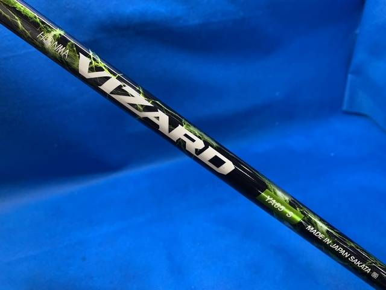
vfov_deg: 53.1
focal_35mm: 26
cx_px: 193
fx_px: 290
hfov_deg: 67.3
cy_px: 145
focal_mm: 4.25
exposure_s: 1/60
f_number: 1.8
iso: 125
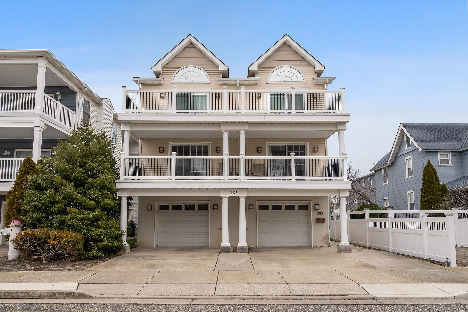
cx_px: 234
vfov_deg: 53.2
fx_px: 312
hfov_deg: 73.7
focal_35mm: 24
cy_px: 156
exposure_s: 1/640
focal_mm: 24
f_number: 8
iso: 640
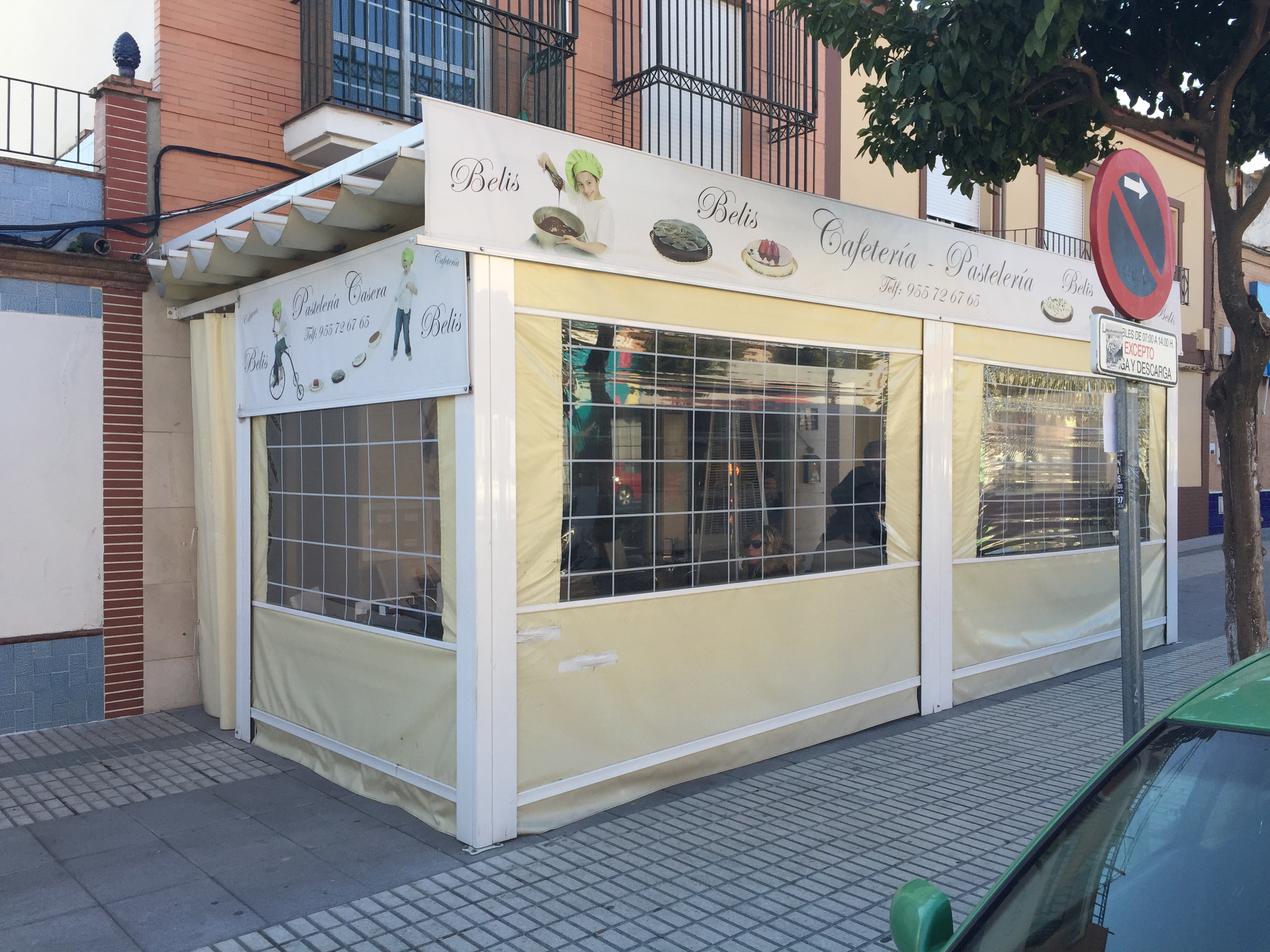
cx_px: 635
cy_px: 476
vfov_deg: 48.2
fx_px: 1064
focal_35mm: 29
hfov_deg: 61.7
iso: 32
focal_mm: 4.15
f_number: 2.2
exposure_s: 1/501
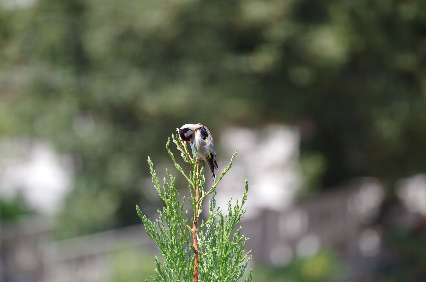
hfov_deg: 4.6
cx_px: 213
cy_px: 141
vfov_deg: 3.0
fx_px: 5314
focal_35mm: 450
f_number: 6.3
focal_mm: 300
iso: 200
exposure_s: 1/400
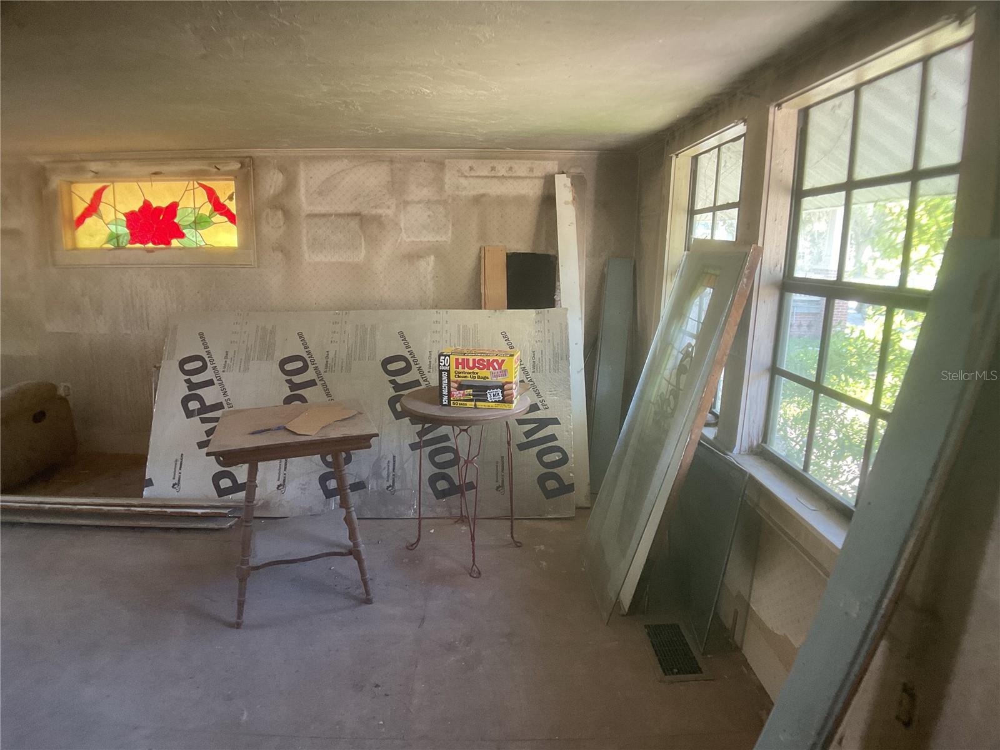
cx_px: 500
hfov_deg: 61.7
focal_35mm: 29
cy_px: 375
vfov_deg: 48.2
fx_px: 838
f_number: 1.8
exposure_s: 1/60
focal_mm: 3
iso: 160
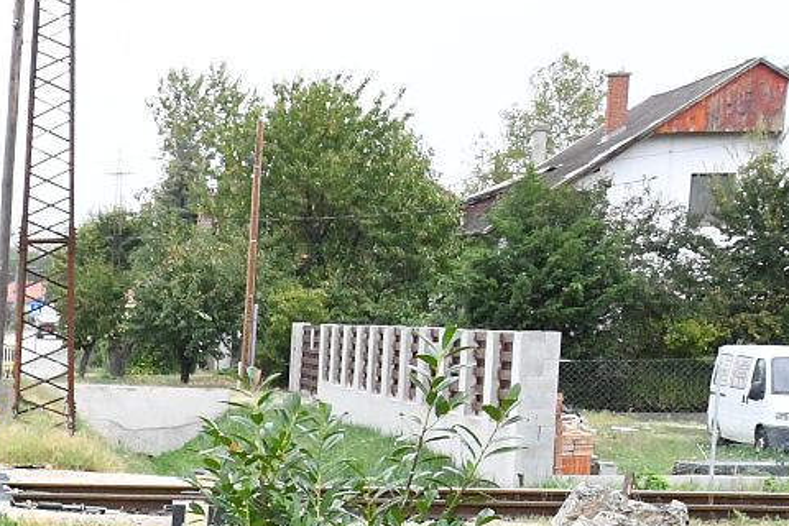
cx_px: -409
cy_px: 578
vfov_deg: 13.4
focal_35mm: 100
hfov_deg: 18.1
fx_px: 2191
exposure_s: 1/640
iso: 5000
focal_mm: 20
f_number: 13
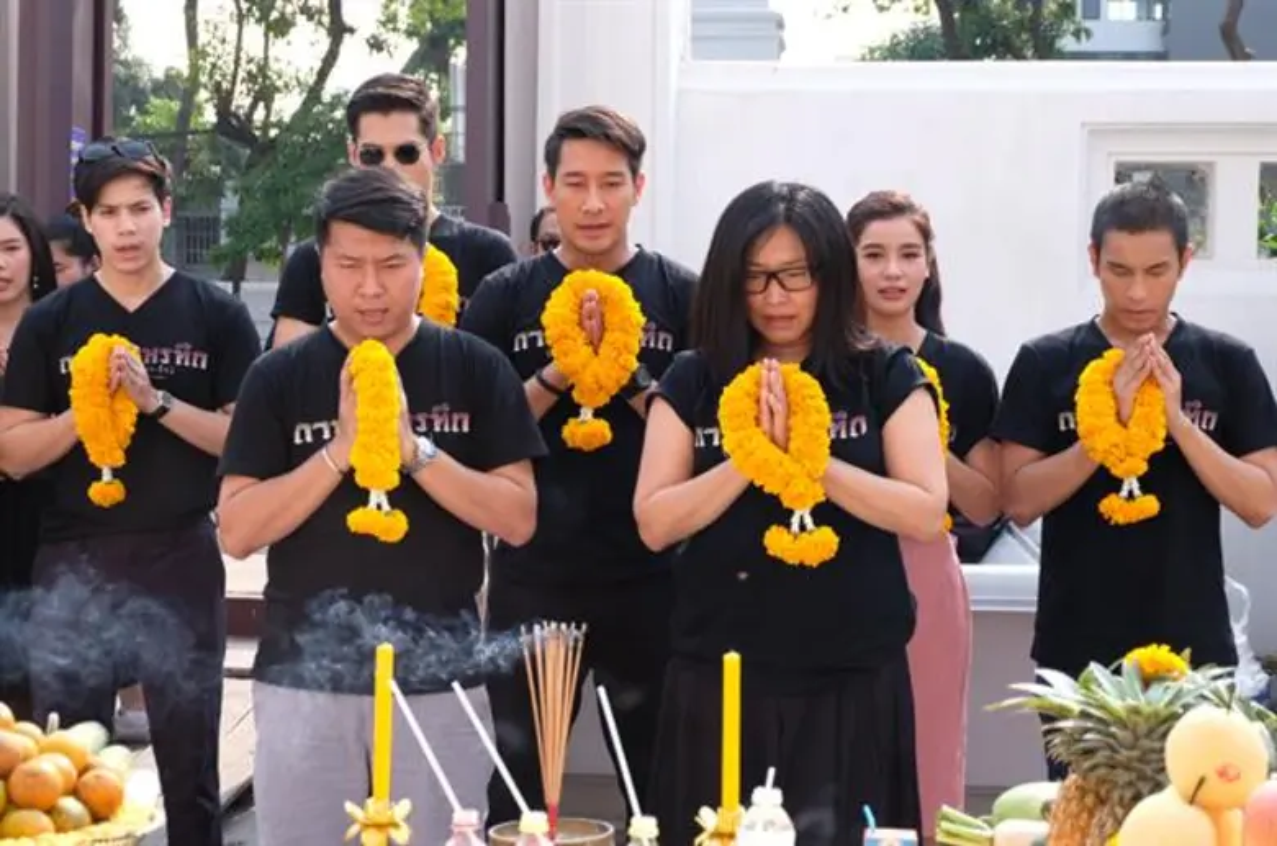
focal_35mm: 63
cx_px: 638
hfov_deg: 31.9
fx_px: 2231
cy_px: 423
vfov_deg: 21.5
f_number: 5.6
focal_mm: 41.8
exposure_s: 1/1000
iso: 800
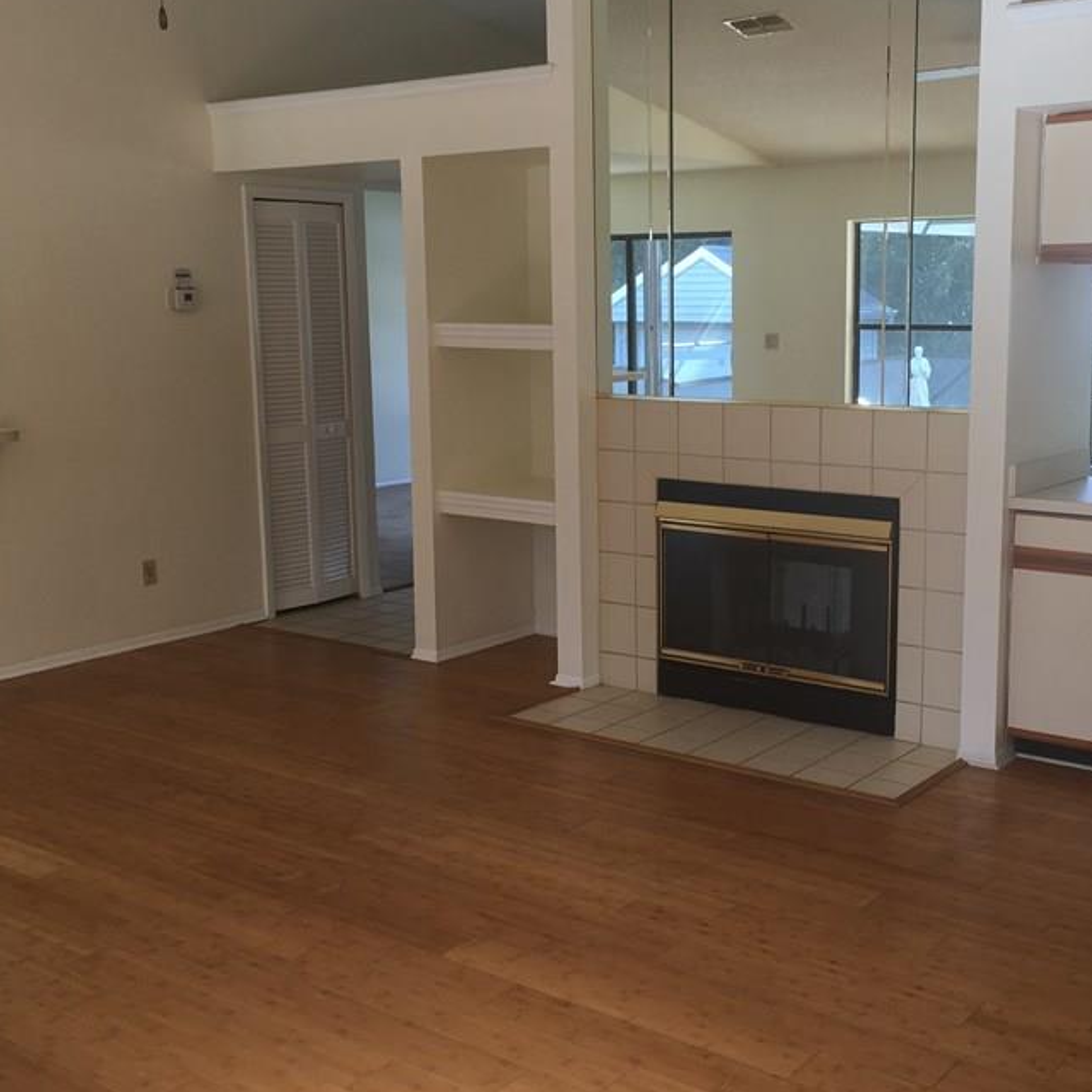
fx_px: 1463
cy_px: 524
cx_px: 640
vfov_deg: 40.9
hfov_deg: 40.8
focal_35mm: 41
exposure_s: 1/60
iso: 25
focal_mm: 4.15
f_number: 2.2
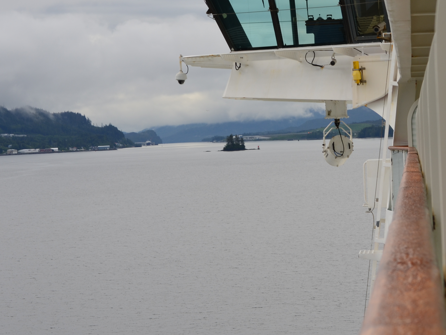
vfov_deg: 10.8
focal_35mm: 138
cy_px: 148
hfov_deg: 14.3
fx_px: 1776
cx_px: 239
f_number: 11
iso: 140
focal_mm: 55
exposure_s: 1/125
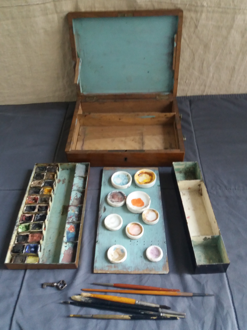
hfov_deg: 49.7
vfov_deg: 63.4
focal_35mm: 28
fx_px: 266
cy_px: 165
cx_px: 124
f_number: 1.9
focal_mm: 3.7
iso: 200
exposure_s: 1/17
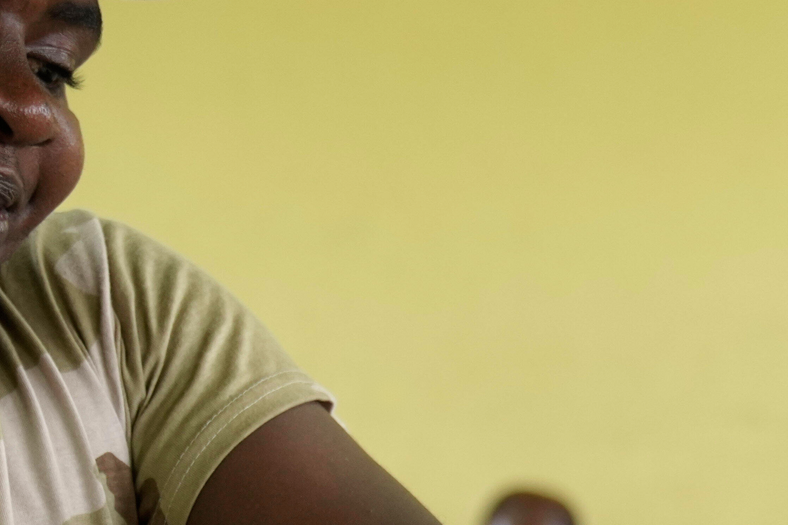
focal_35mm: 143
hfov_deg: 14.3
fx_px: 3129
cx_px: 592
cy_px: 641
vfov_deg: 9.5
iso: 500
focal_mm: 37
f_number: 2.8
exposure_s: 1/200
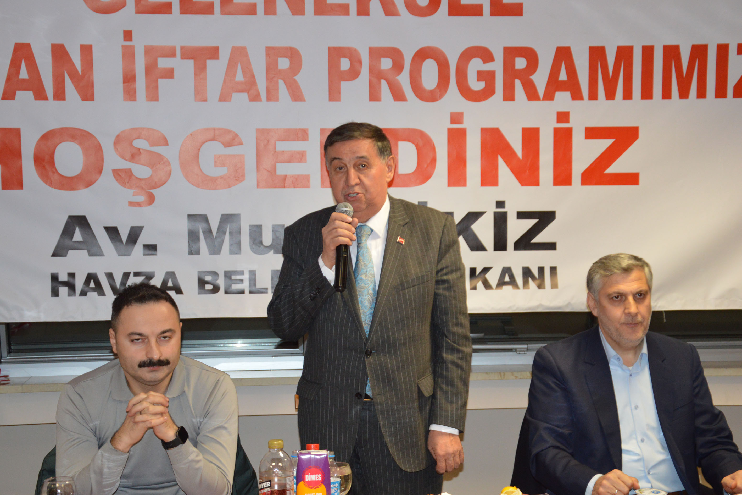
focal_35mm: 63
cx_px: 371
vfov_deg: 21.6
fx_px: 1298
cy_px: 248
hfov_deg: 31.9
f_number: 4.8
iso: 1100
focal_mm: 42
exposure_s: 1/60
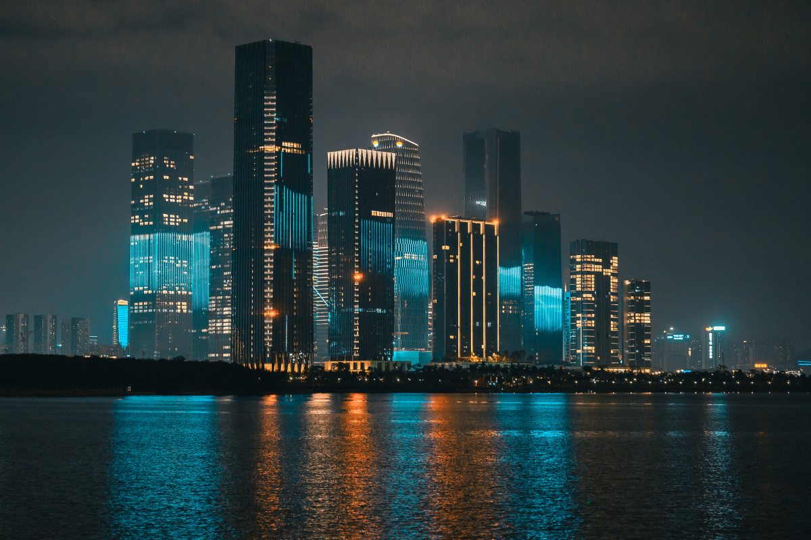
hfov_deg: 27.0
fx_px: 1689
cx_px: 406
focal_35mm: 75
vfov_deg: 18.2
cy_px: 270
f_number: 1.8
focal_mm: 50
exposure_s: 1/50
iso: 1600
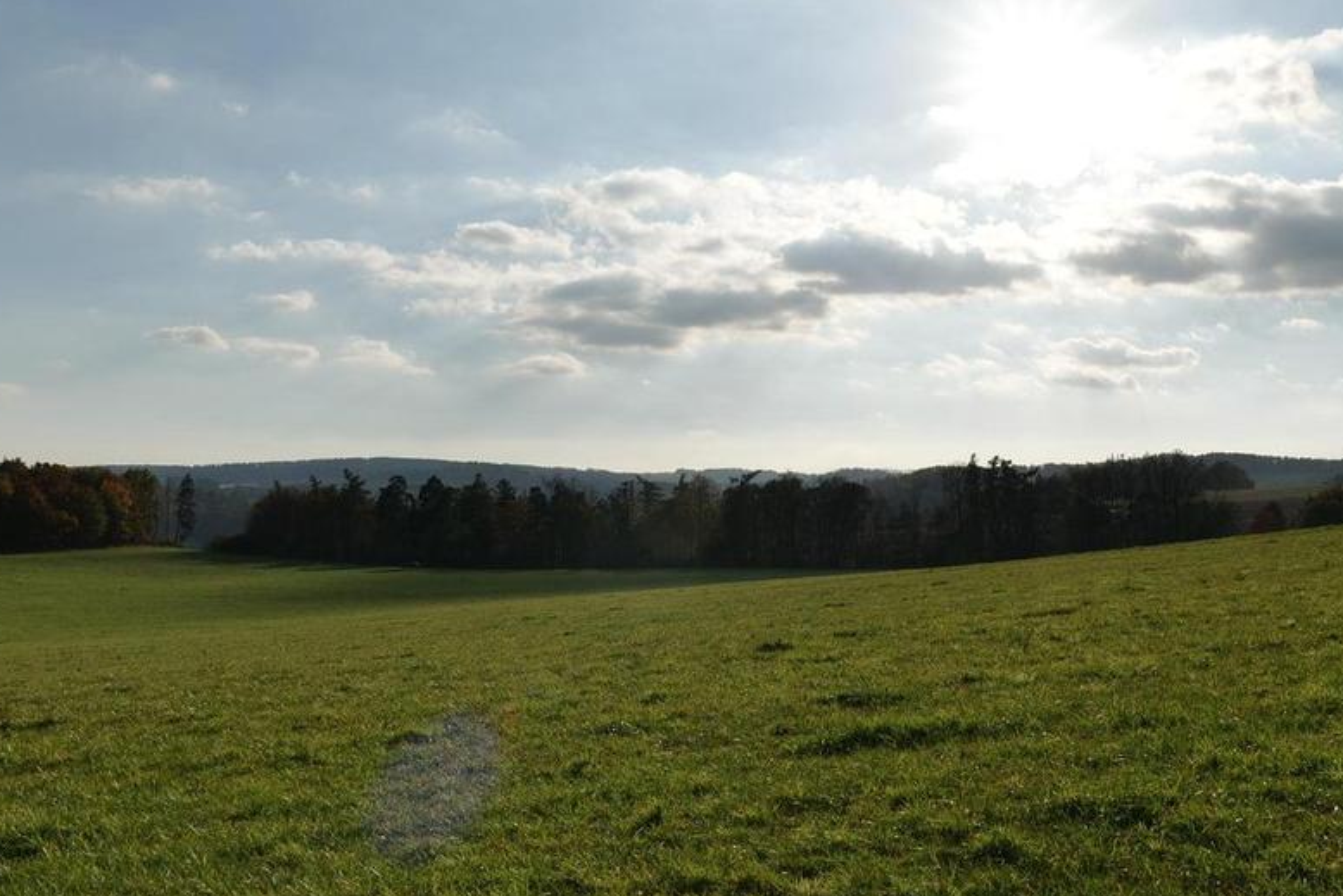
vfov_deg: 35.6
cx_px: 830
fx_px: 1380
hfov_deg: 51.4
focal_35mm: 37
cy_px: 308
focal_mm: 18
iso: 100
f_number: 11
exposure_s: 1/400
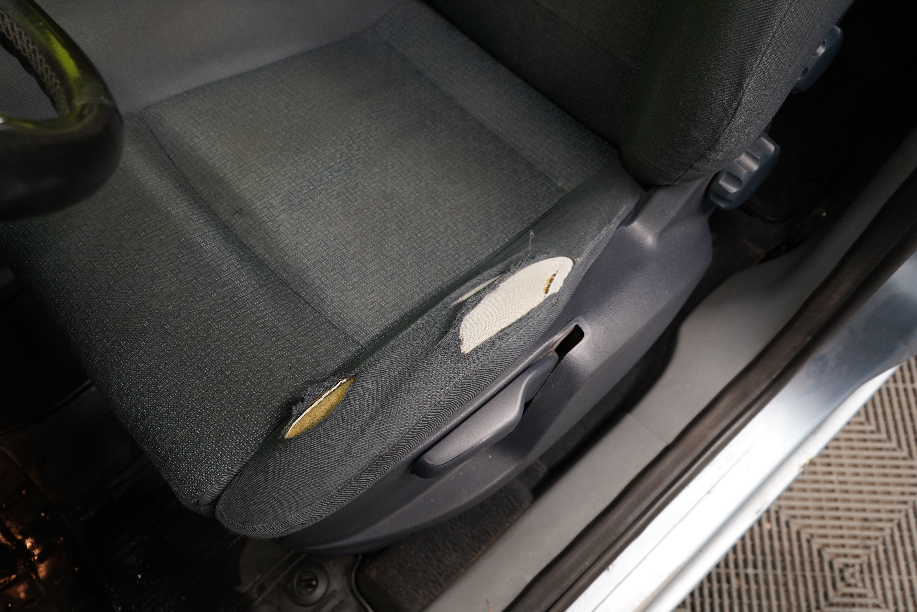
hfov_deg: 61.9
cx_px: 458
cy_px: 306
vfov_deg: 43.6
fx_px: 764
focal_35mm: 30
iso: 1250
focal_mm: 30
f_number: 5.6
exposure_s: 1/25
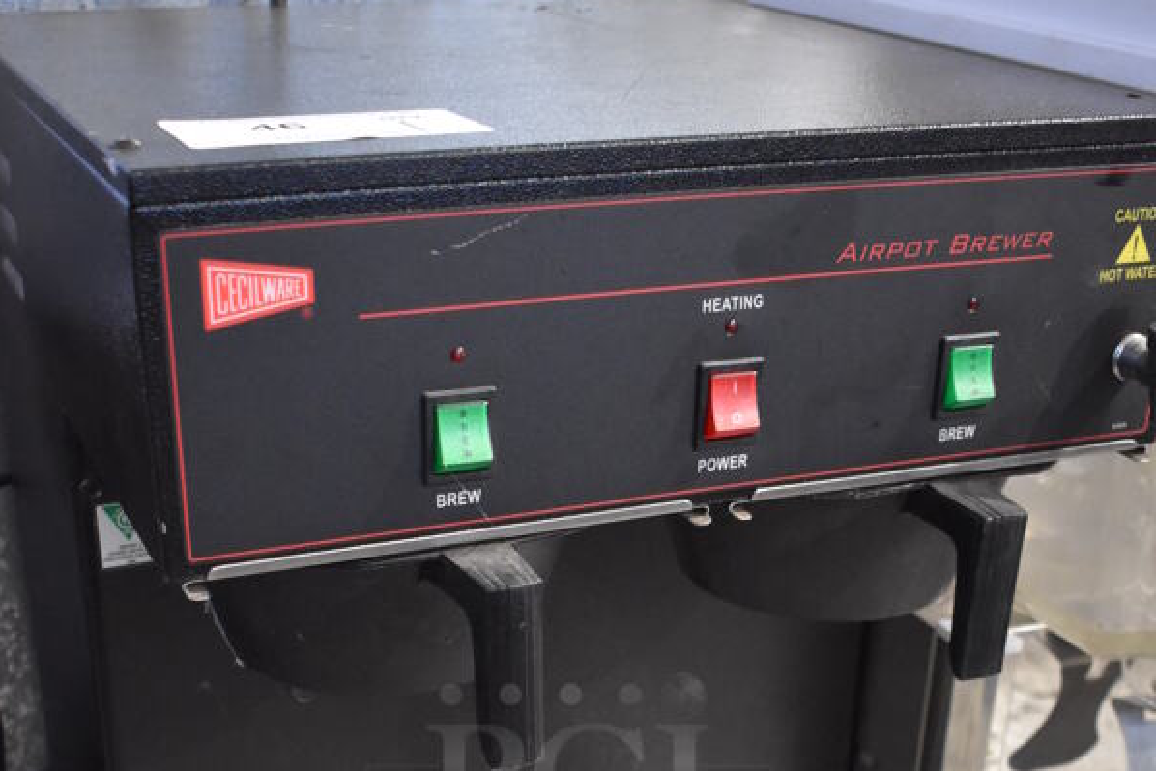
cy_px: 774
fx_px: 1766
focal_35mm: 55
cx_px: 570
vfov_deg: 23.6
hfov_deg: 36.2
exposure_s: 1/30
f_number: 3.8
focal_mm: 24
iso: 3200
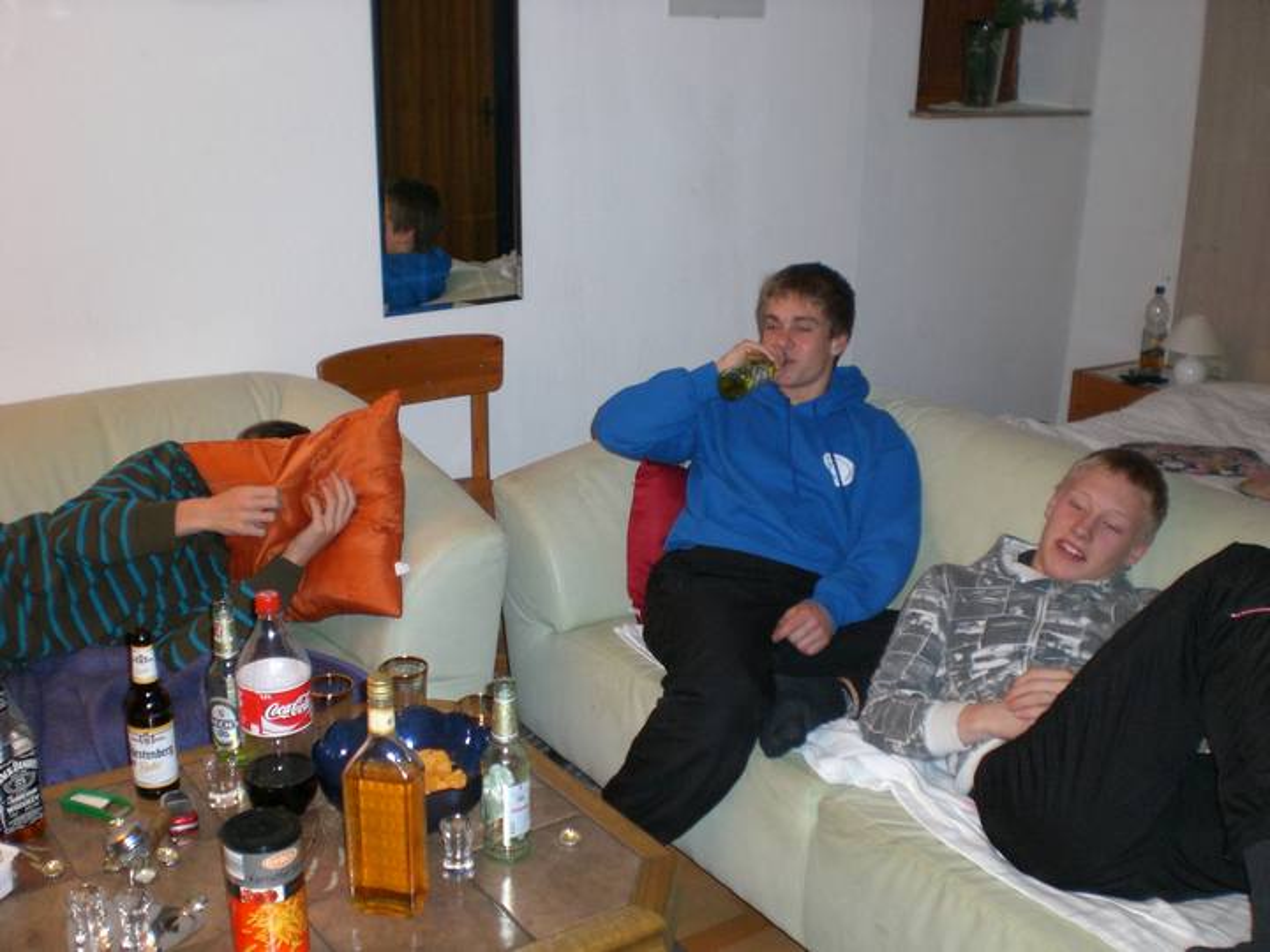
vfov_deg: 37.7
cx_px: 635
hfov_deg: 49.0
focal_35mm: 38
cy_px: 476
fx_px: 1394
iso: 200
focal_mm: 6.3
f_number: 3.1
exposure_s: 1/60
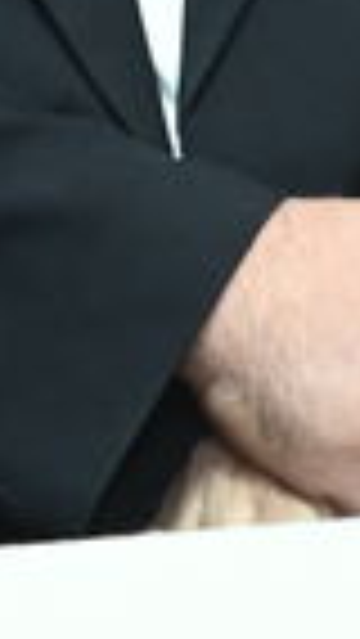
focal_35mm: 361
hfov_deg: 3.4
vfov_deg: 5.8
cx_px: 396
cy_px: -778
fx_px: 6119
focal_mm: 35
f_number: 5
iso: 1600
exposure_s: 1/160
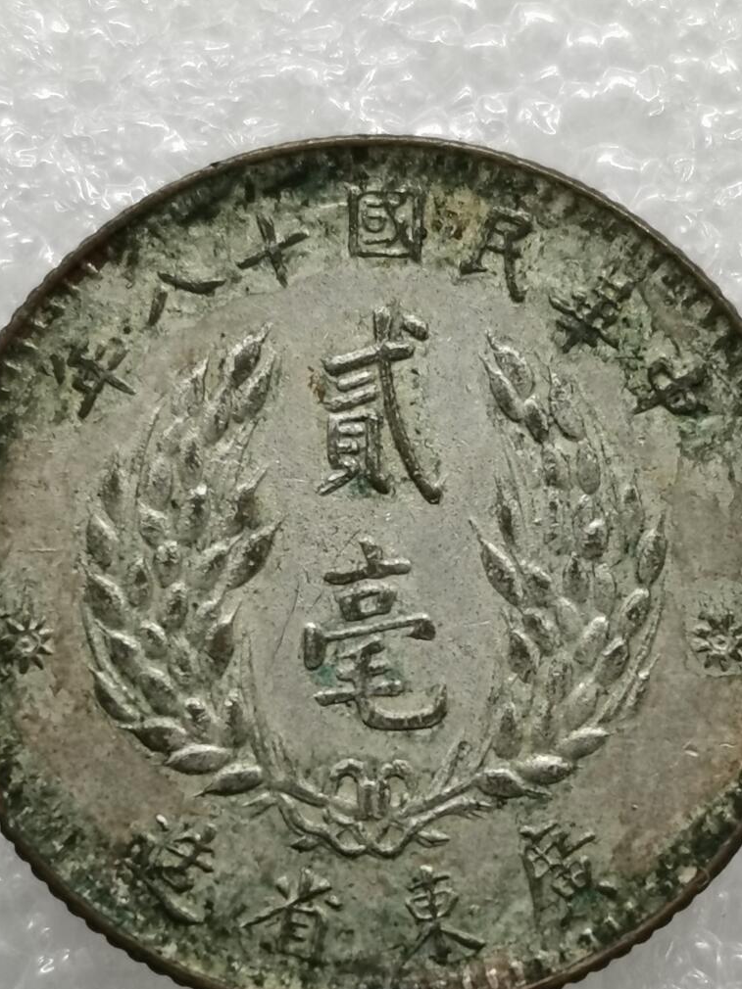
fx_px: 3517
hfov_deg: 12.0
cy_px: 561
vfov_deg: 16.0
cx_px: 386
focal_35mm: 123
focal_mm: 5.56
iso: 80
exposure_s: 1/100
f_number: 1.6
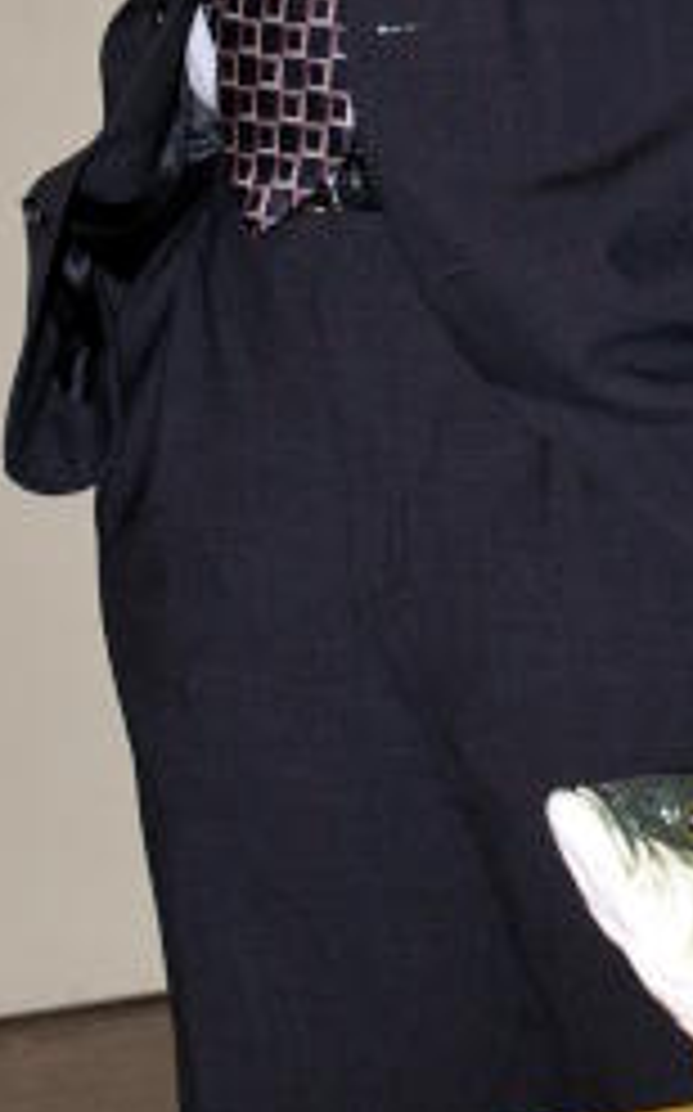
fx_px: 5994
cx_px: 693
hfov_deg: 6.6
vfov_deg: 10.5
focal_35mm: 198
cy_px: -86
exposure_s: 1/100
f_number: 5.6
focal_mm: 50
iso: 400
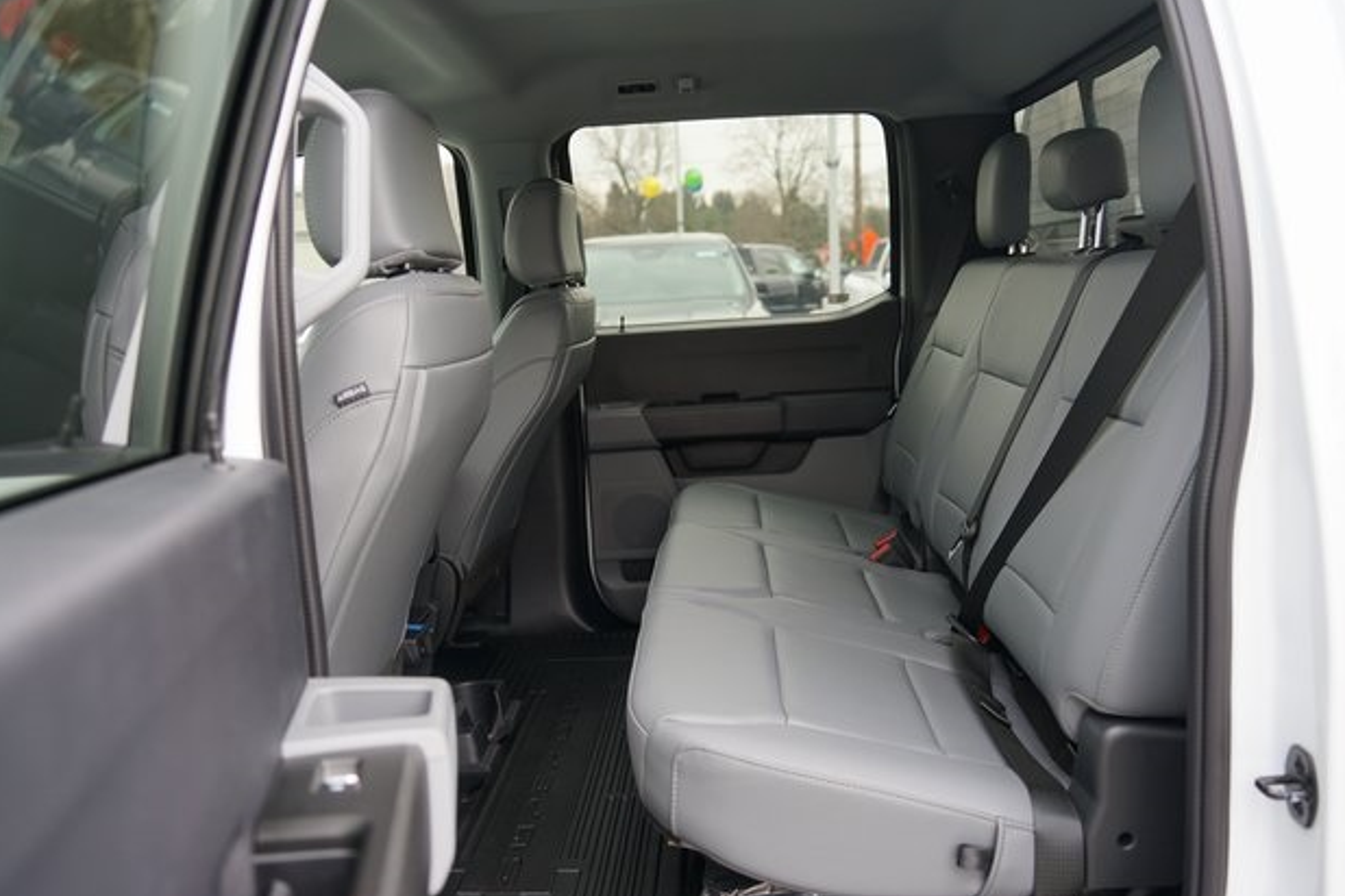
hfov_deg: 63.7
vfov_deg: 45.0
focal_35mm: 29
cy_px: 453
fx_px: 1083
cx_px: 688
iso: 160
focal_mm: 28
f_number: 4
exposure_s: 1/60
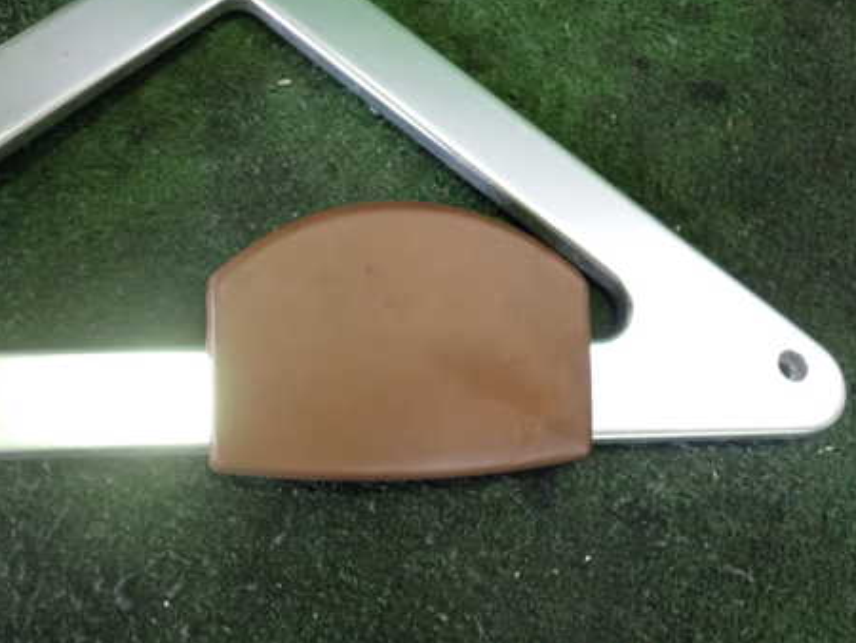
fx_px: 990
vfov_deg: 35.9
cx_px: 350
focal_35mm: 40
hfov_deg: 46.6
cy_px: 264
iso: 1250
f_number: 2.3
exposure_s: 1/125
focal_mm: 5.4
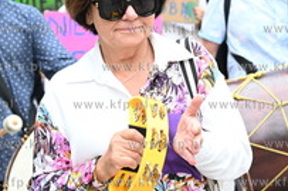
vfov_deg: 9.9
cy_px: 47
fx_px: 1103
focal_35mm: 138
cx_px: 216
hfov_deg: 14.8
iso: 1000
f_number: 5.6
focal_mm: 70
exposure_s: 1/640
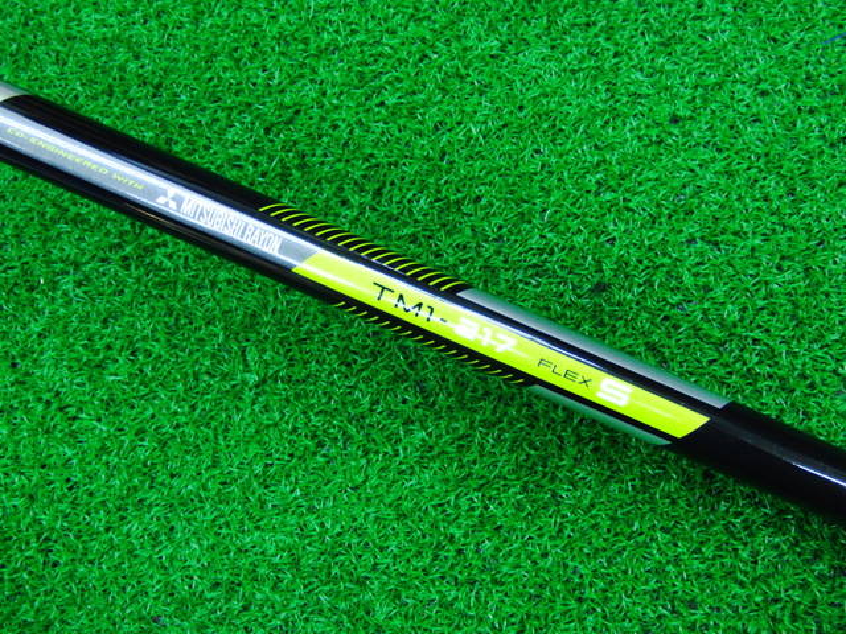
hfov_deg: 50.1
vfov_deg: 38.7
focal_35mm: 37
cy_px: 317
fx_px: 904
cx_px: 423
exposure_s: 1/30
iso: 400
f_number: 3.6
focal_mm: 6.42
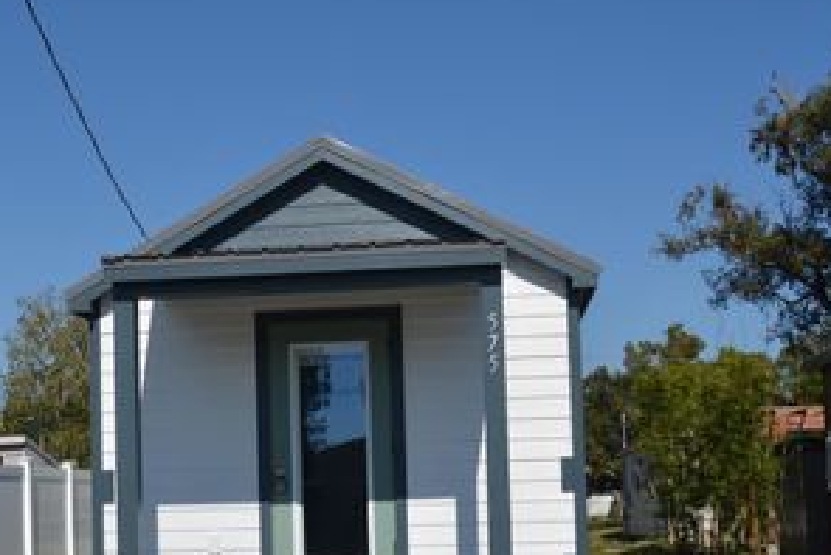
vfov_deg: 22.1
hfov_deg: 32.6
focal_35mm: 61
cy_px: 427
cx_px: 290
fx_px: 1409
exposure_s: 1/320
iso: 100
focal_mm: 24
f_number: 9
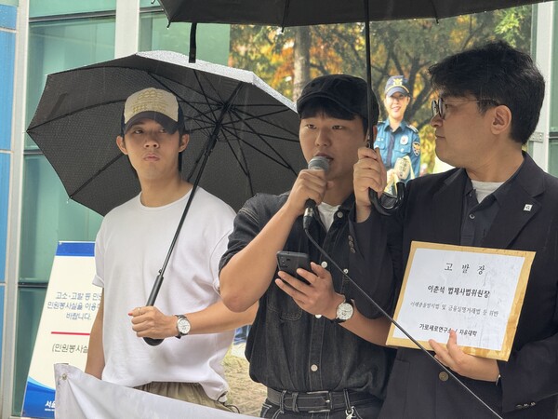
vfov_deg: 12.3
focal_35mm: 120
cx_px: 279
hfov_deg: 16.4
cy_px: 210
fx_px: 1934
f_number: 2.8
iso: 250
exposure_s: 1/85
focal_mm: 15.66
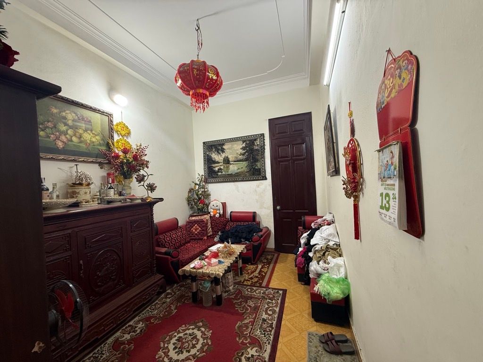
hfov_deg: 102.1
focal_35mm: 14
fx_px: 195
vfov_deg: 85.7
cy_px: 181
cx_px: 242
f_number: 2.2
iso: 160
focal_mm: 2.22
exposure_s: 1/50
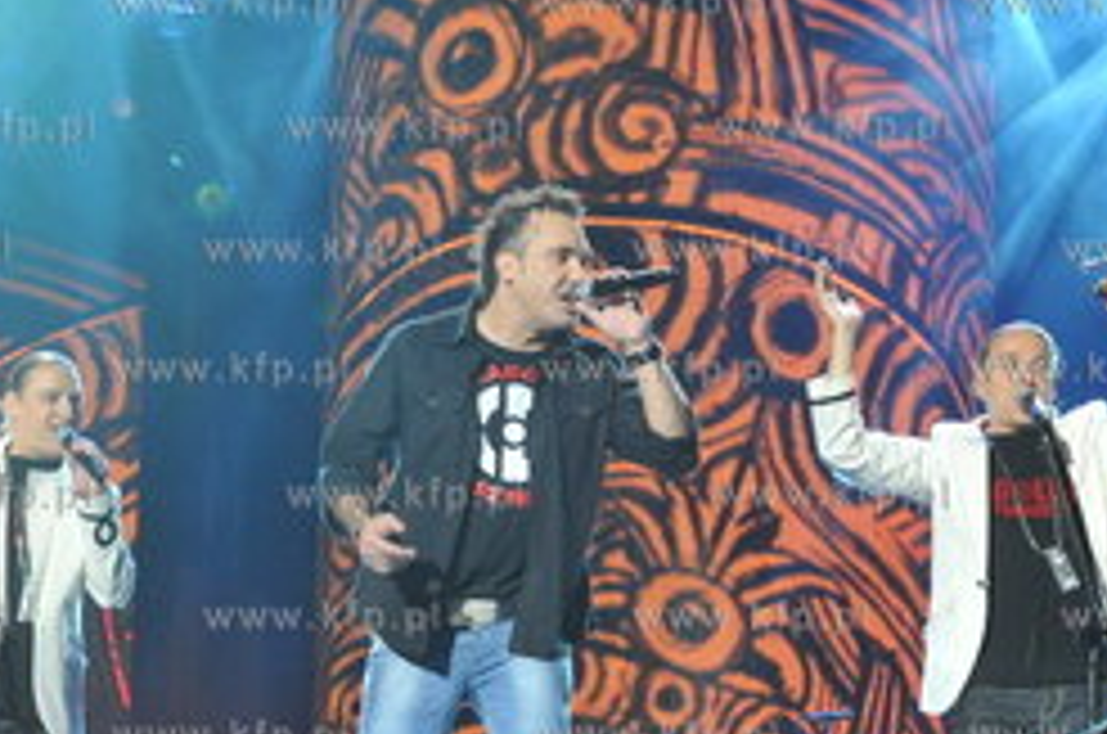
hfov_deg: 18.0
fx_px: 3499
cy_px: 554
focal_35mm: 114
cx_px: 562
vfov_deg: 11.9
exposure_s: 1/200
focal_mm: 70
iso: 3200
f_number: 5.6
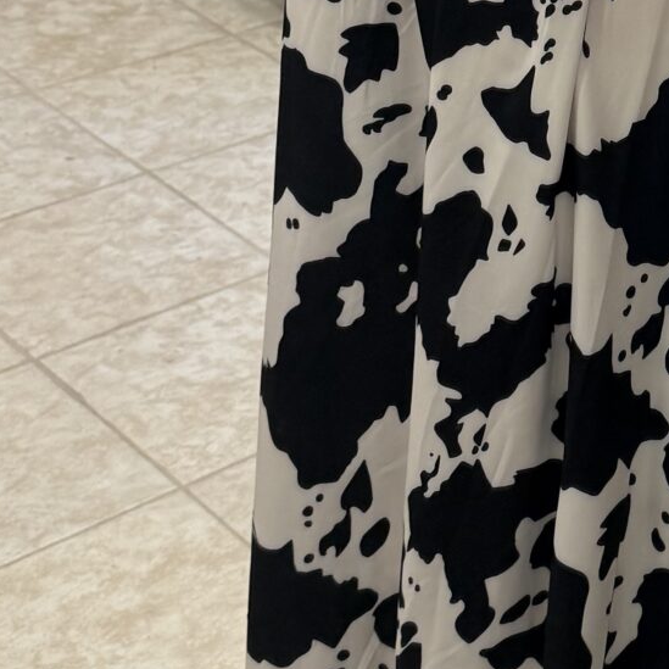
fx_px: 2165
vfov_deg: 17.1
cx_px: 813
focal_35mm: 99
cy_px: -29
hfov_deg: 16.8
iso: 125
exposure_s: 1/100
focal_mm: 6.76
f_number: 1.78
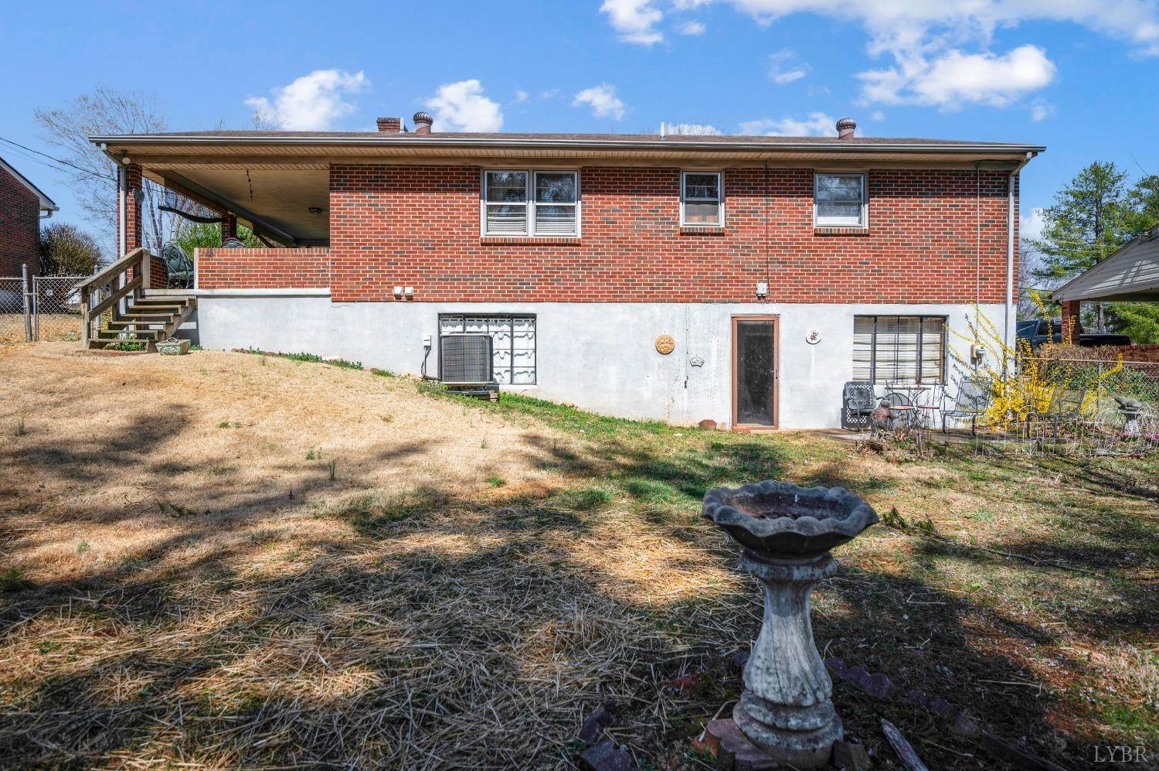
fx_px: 659
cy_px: 386
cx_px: 580
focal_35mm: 20
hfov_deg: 82.6
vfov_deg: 60.6
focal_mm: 20.5
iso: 50
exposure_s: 1/500
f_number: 4
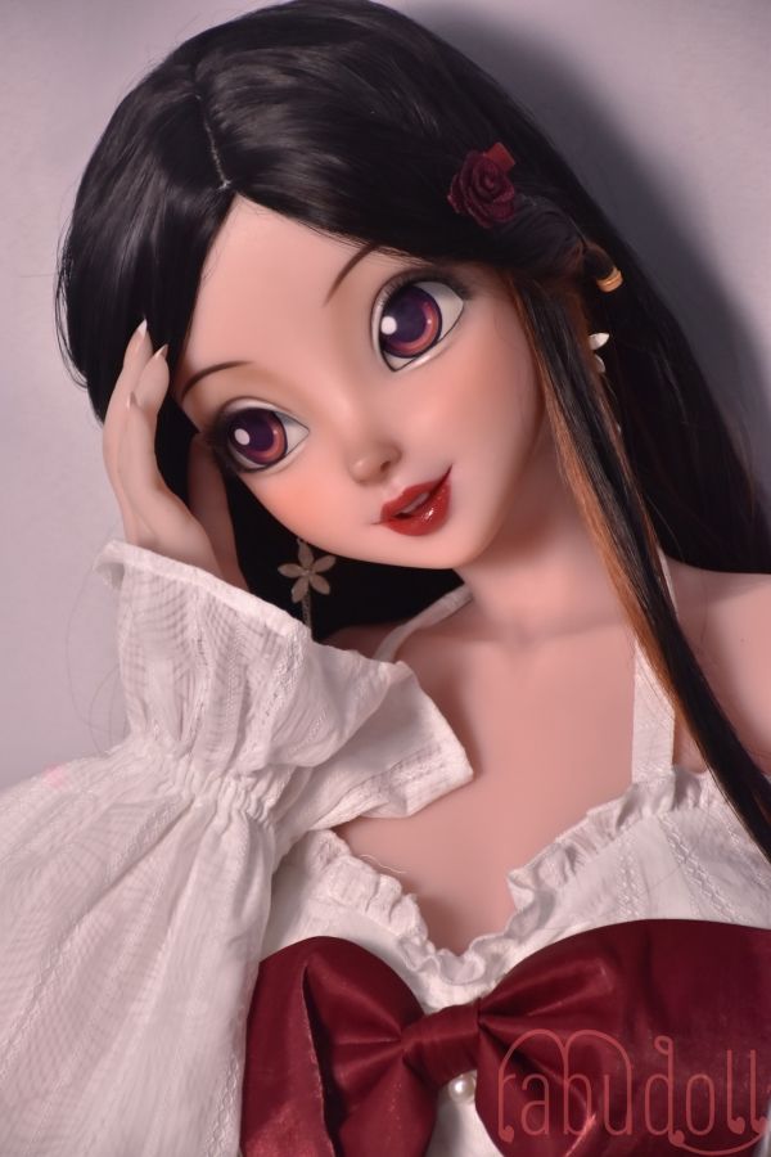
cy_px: 578
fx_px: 4577
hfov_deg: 9.6
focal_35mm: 142
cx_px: 386
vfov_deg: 14.4
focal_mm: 95
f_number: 5.6
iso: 1000
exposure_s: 1/125
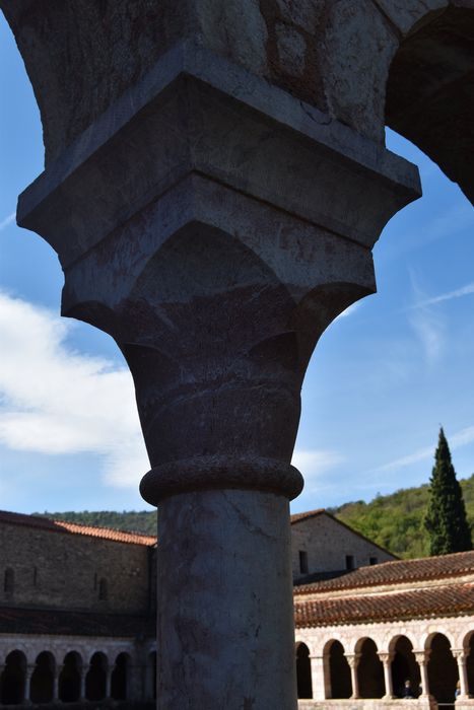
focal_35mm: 42
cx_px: 237
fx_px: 829
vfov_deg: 46.4
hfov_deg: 31.9
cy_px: 355
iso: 200
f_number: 10
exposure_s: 1/400
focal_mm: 28
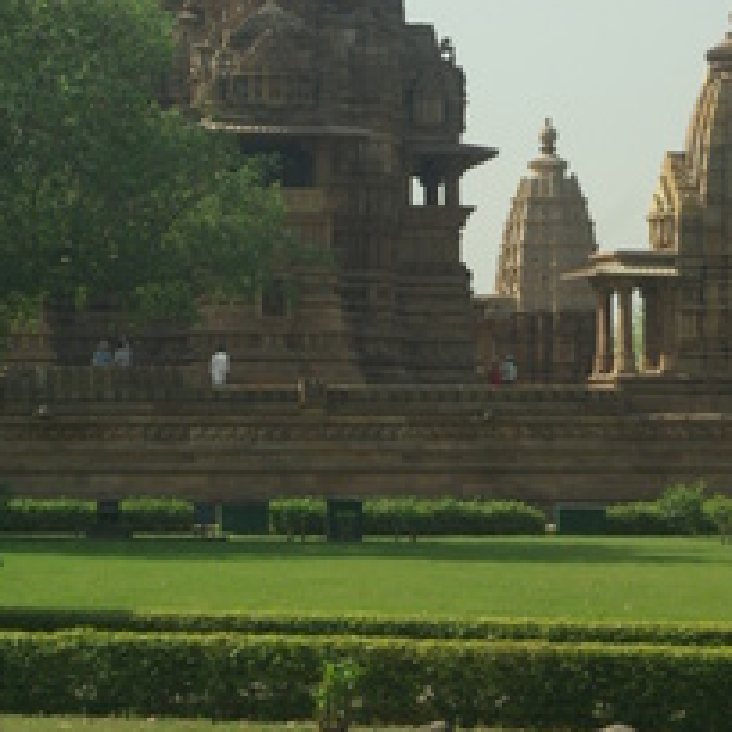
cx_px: 291
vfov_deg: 10.9
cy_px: -50
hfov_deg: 11.0
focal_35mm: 159
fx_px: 3804
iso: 200
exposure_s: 1/180
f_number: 6.7
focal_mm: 53
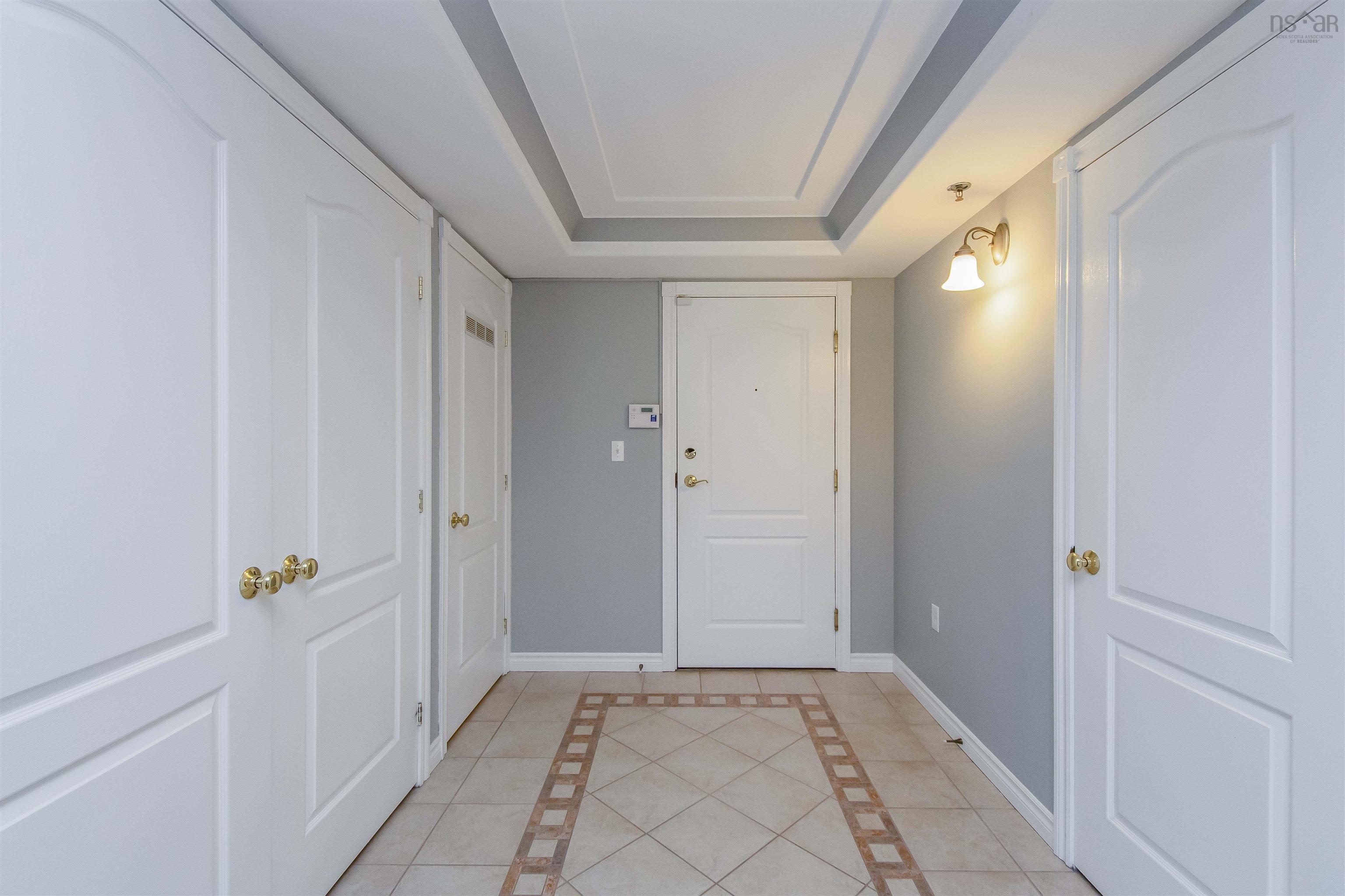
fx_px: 560
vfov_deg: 77.3
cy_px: 448
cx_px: 672
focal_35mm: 15
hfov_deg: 100.4
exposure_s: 1/60
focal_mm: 10
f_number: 6.3
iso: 800
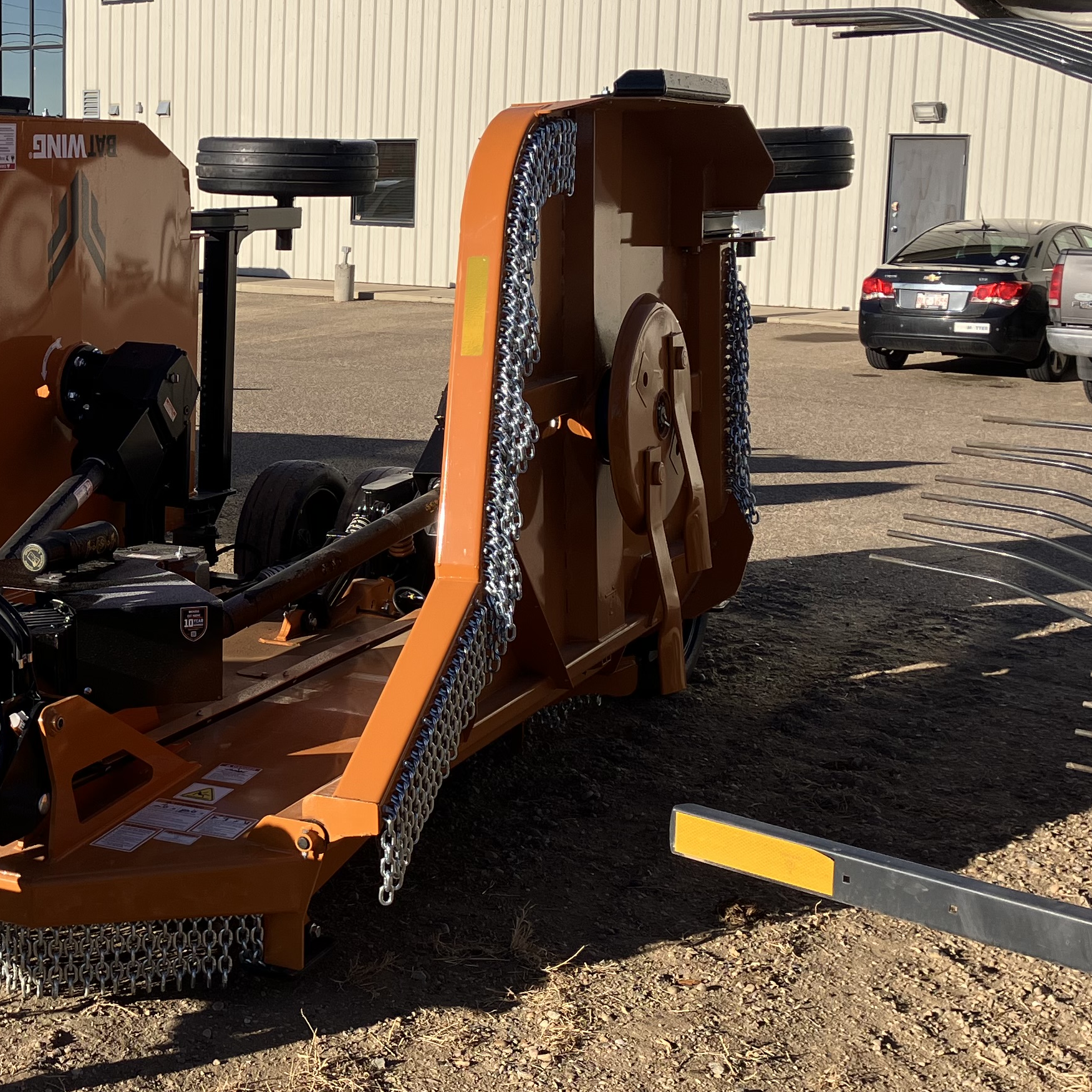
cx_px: 173
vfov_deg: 30.0
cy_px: 484
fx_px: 2034
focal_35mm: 57
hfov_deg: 29.2
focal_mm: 3.99
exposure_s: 1/1736
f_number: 1.8
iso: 32
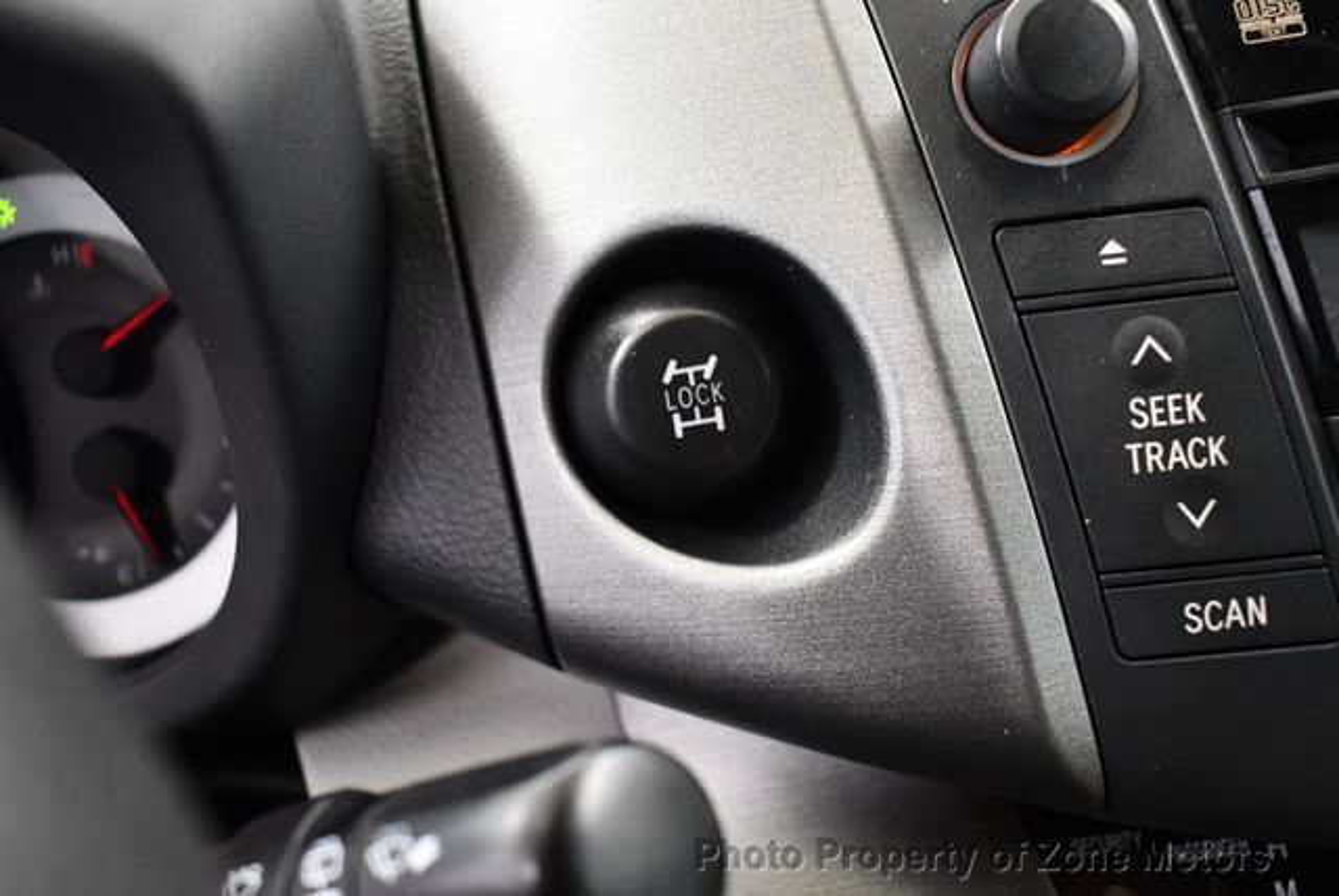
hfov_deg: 53.1
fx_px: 1340
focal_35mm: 36
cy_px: 448
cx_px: 670
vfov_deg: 36.9
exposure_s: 1/80
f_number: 3.5
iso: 3200
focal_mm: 18
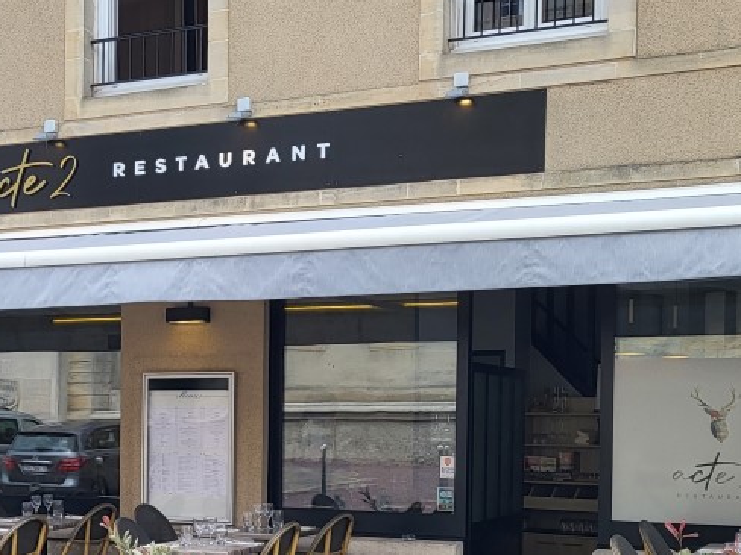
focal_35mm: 64
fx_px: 1370
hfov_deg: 29.4
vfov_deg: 22.6
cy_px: 458
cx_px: 115
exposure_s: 1/1011
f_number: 1.8
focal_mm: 4.25
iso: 50
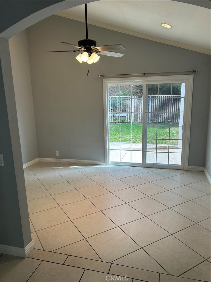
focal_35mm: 26
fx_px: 211
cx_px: 106
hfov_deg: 53.1
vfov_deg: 67.3
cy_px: 141
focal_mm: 5.7
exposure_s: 1/176
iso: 40
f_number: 1.5
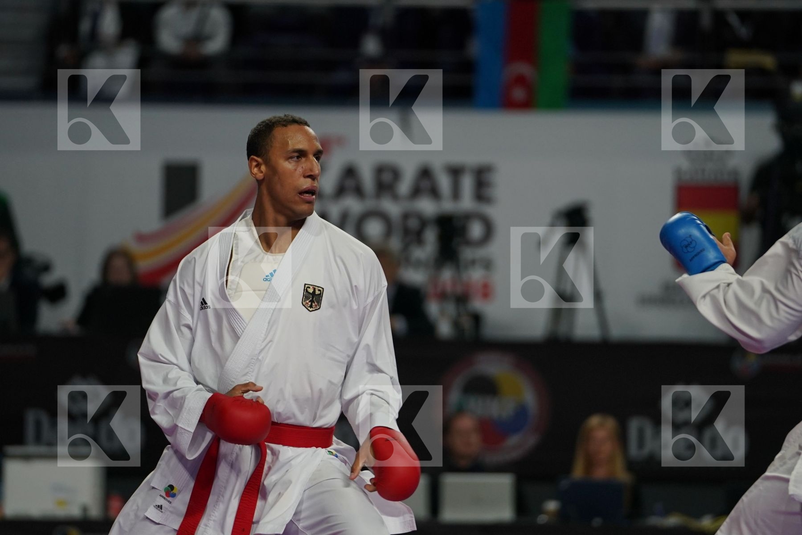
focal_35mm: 276
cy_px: 268
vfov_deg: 5.0
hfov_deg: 7.5
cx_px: 401
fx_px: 6148
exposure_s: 1/1000
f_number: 2.8
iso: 800
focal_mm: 184
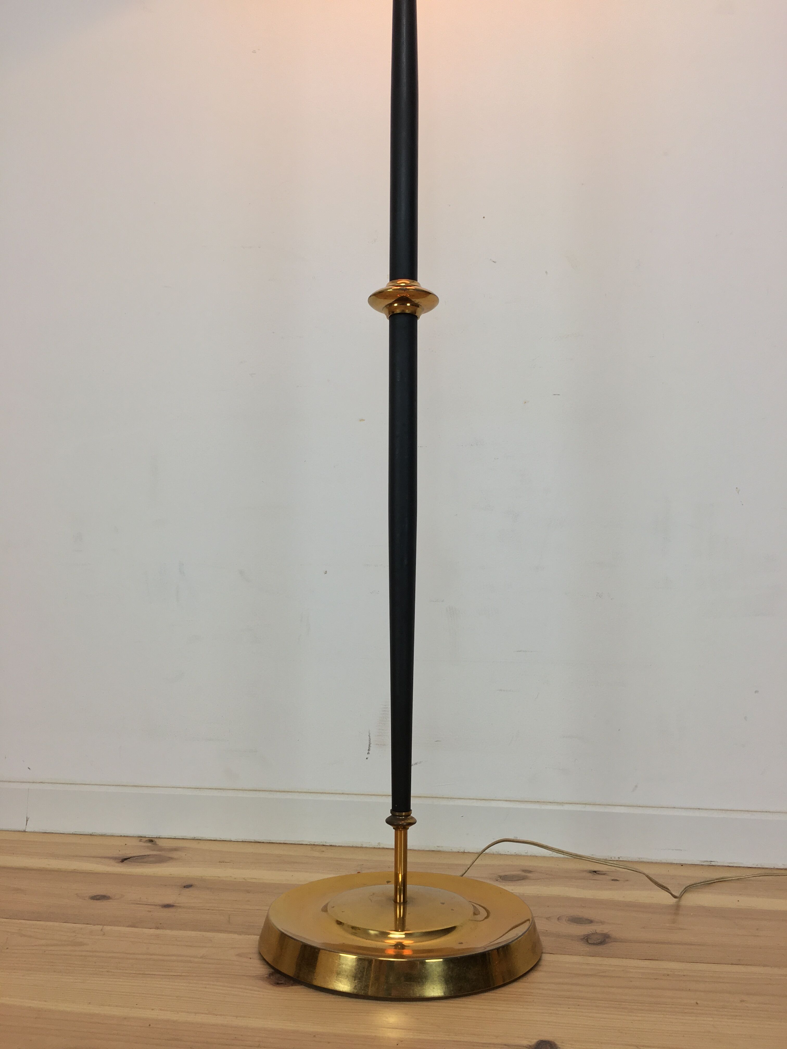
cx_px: 394
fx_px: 879
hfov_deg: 48.2
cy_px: 524
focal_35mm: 29
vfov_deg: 61.7
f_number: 2.2
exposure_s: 1/33
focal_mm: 4.15
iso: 25
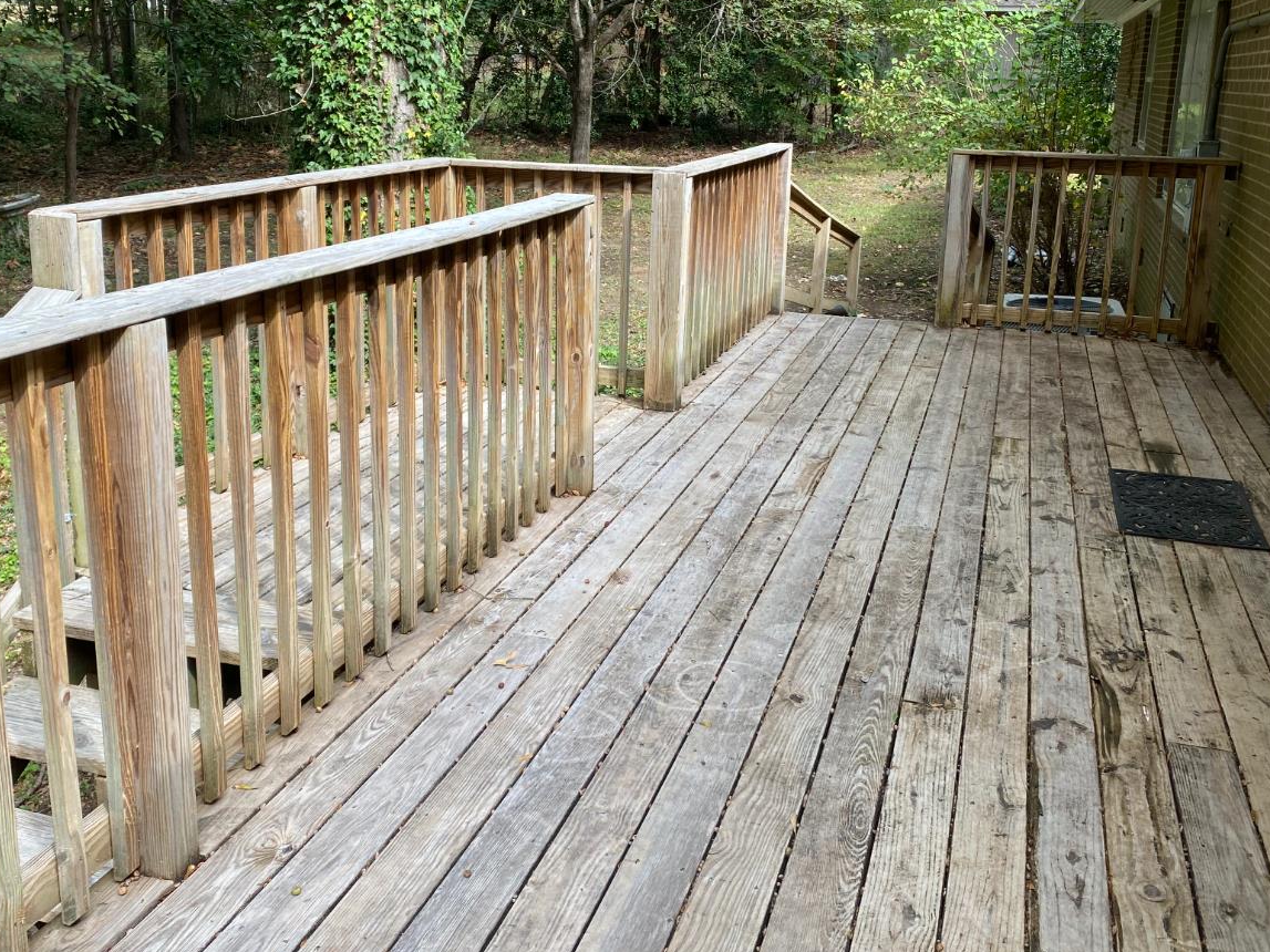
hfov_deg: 54.0
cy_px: 401
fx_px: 1247
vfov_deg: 41.7
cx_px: 623
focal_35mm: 34
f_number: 1.8
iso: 32
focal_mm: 4.25
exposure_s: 1/248
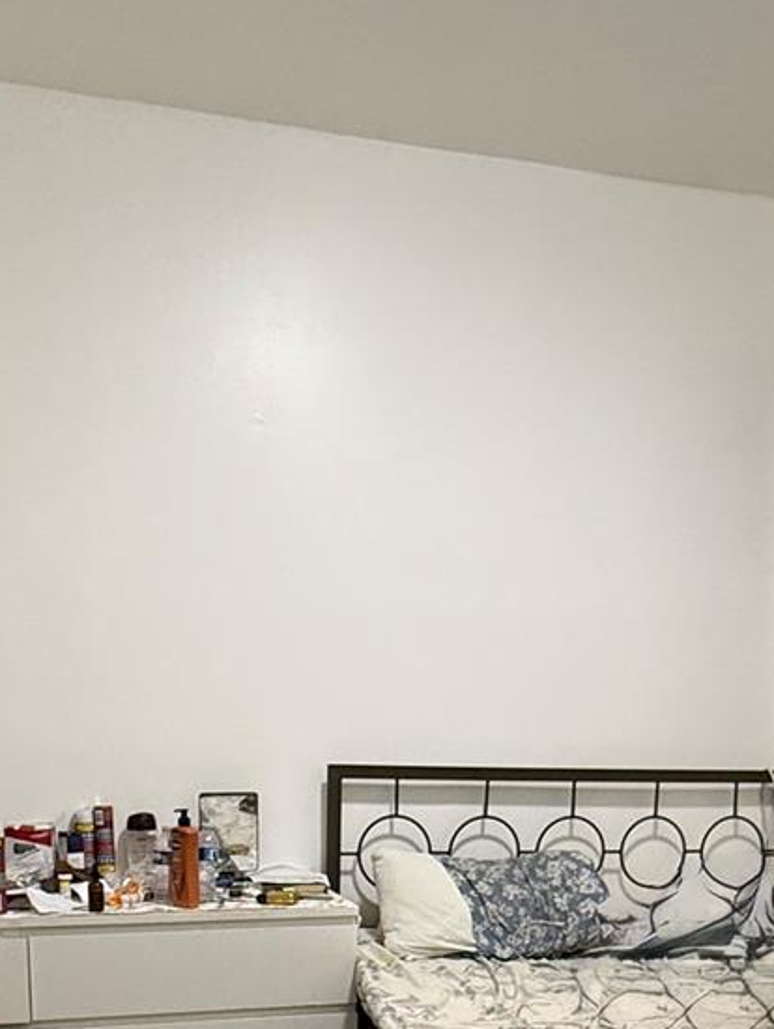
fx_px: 1161
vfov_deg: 43.9
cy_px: 915
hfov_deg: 36.9
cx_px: 368
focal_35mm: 39
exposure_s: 1/60
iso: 320
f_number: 2.2
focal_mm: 2.22
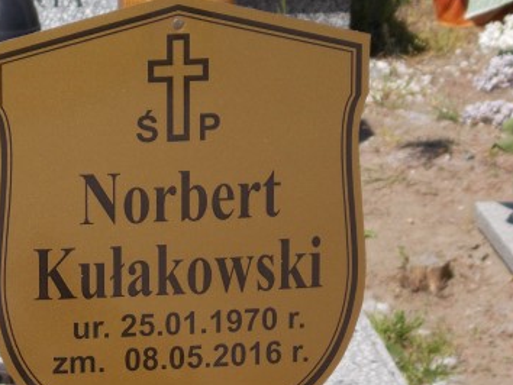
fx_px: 3485
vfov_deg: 6.3
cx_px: 155
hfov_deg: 8.4
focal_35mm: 235
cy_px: 194
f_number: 6.5
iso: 80
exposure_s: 1/320
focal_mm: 23
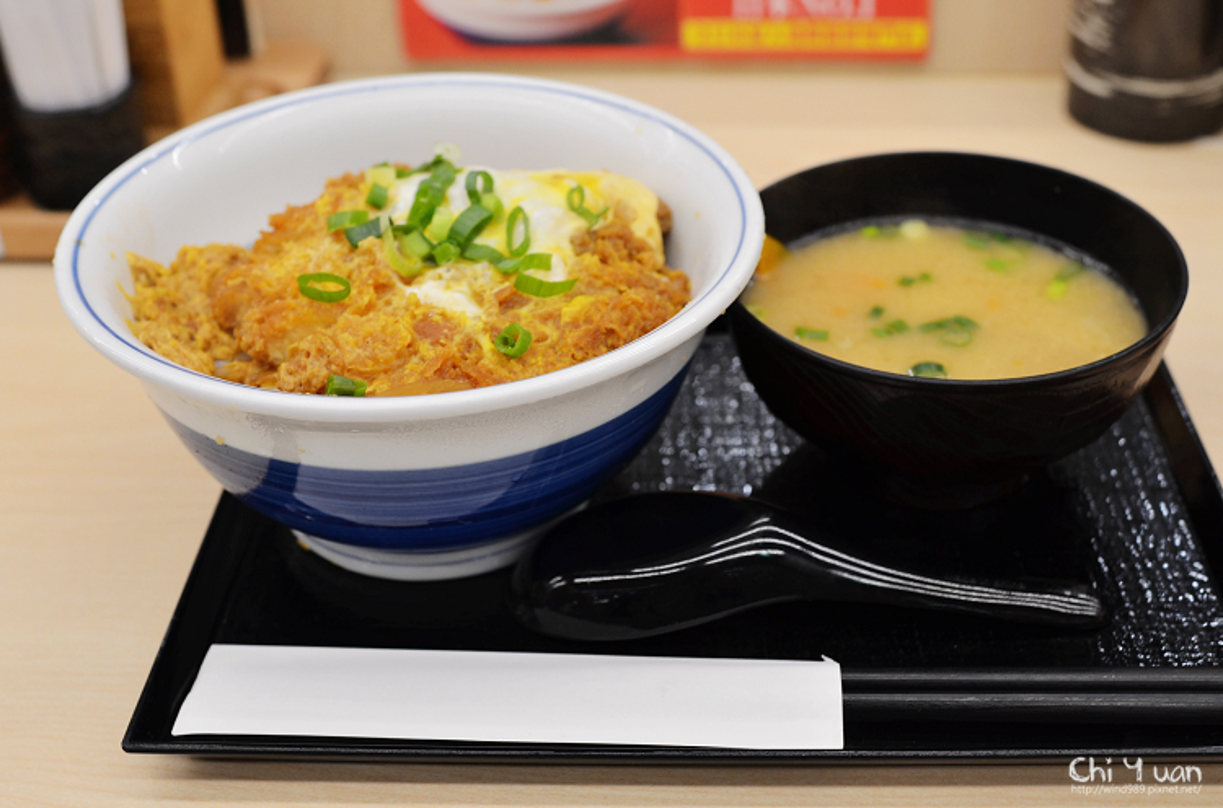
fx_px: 1423
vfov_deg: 31.7
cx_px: 612
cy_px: 404
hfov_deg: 46.5
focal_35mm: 42
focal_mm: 28
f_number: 4.5
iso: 400
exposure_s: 1/80
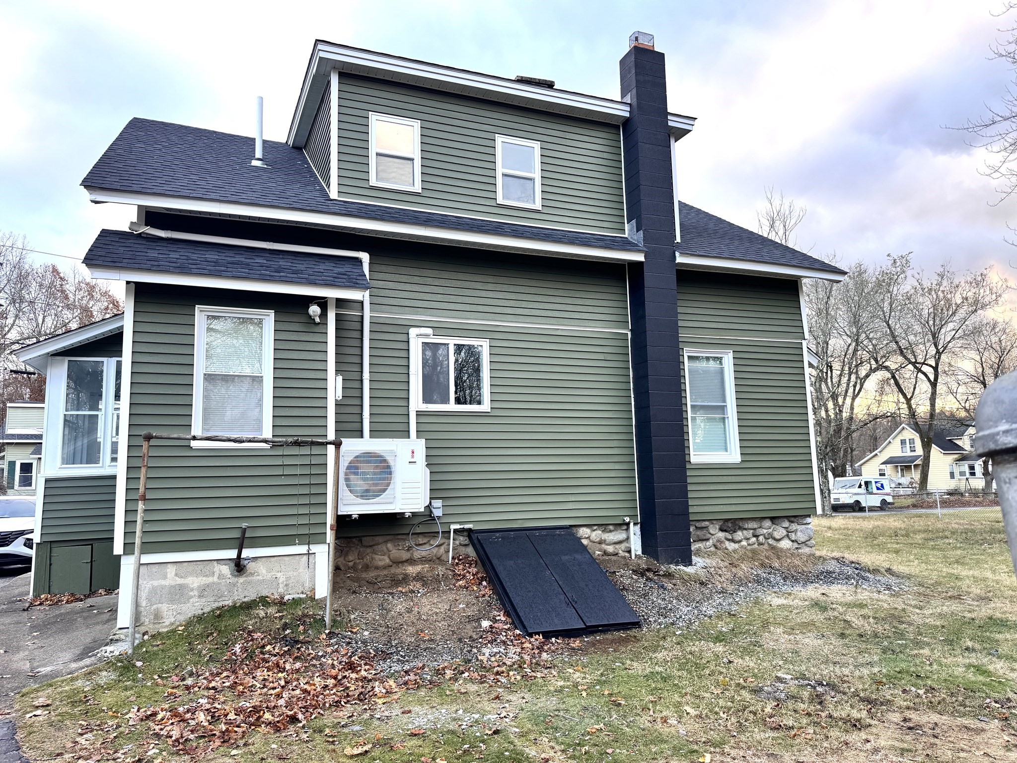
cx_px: 508
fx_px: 705
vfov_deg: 56.8
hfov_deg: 71.6
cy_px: 382
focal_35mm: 24
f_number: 1.78
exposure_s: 1/121
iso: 64
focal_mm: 6.76
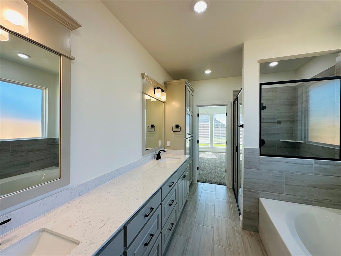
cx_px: 170
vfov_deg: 85.7
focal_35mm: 14
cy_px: 128
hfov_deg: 102.1
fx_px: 138
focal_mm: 2.22
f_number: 2.2
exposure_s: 1/168
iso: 40
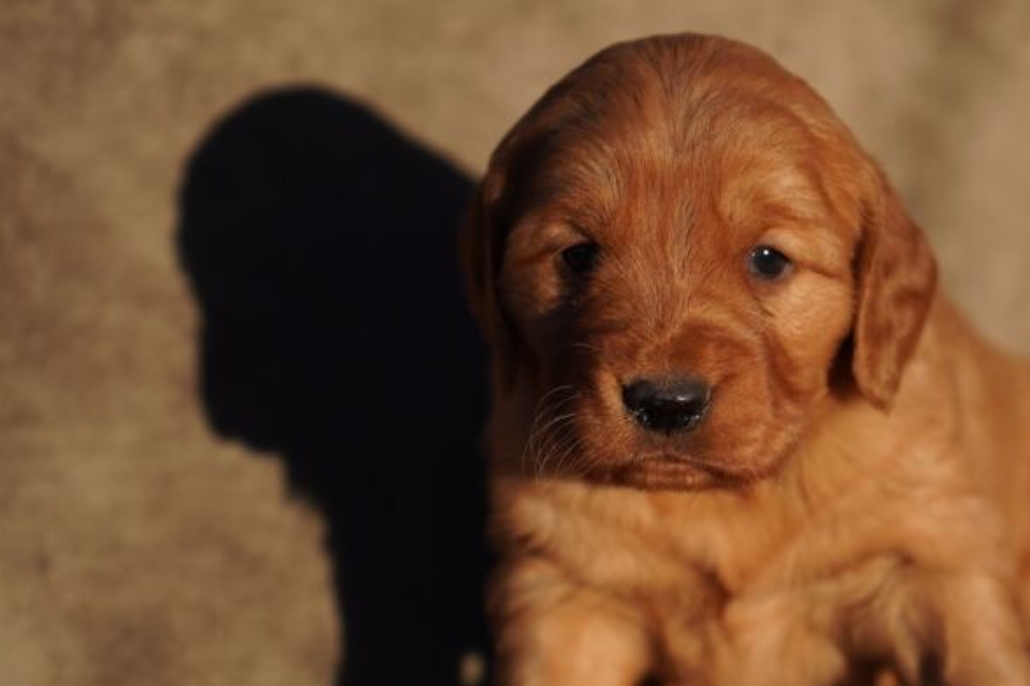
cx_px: 672
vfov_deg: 10.7
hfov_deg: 16.0
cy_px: 384
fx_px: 3651
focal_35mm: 128
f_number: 2.8
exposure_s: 1/4000
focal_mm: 65
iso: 125
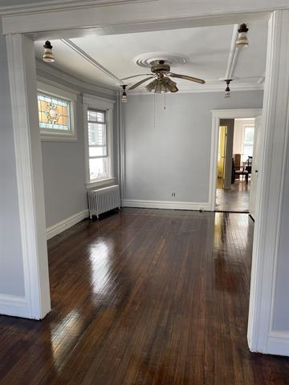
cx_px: 144
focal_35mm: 26
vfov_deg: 67.3
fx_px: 289
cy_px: 192
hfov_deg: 53.1
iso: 125
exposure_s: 1/120
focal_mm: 5.1
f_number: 1.6
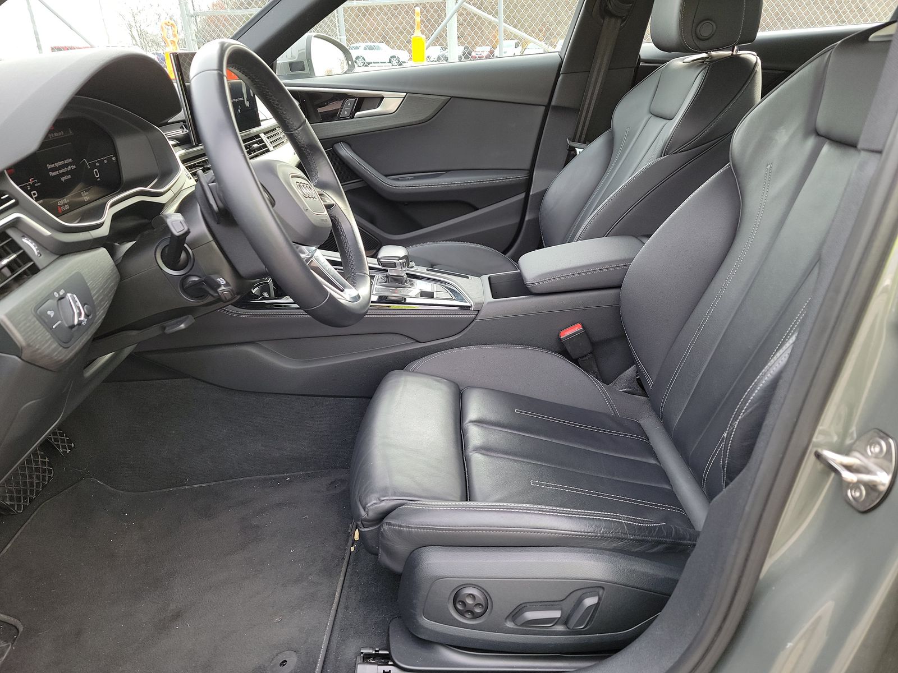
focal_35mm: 24
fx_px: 623
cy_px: 336
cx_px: 449
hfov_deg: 71.6
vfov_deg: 56.8
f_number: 1.8
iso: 95
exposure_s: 1/59
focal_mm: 6.7
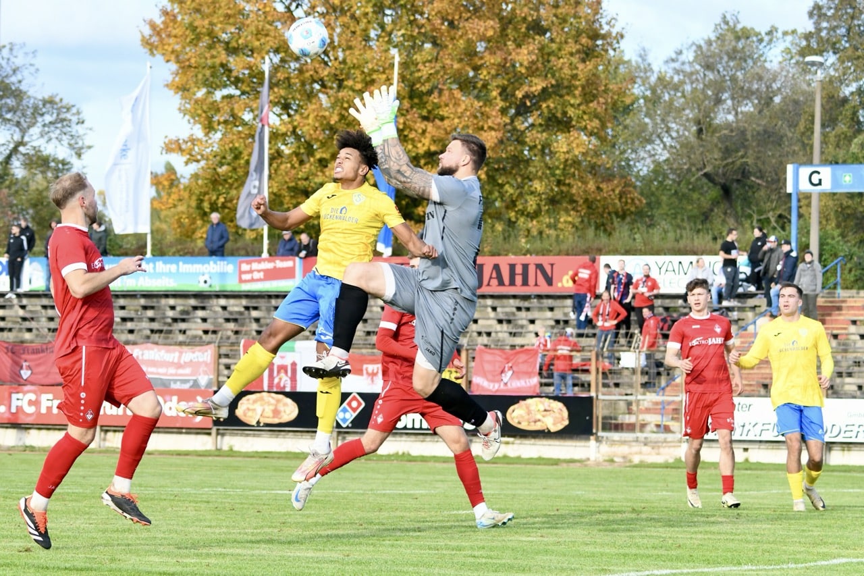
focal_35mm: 86
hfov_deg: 23.6
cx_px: 432
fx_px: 2064
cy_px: 288
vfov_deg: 15.9
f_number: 4.5
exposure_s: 1/1600
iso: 2000
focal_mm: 86
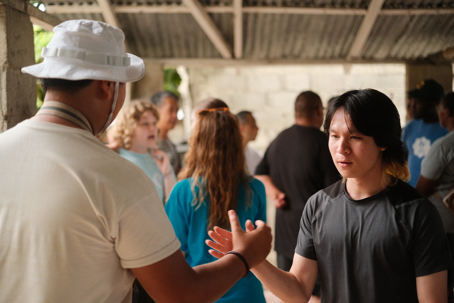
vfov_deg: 27.0
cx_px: 227
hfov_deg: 39.6
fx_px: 631
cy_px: 152
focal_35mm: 50
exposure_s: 1/300
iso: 320
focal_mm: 33
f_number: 1.4
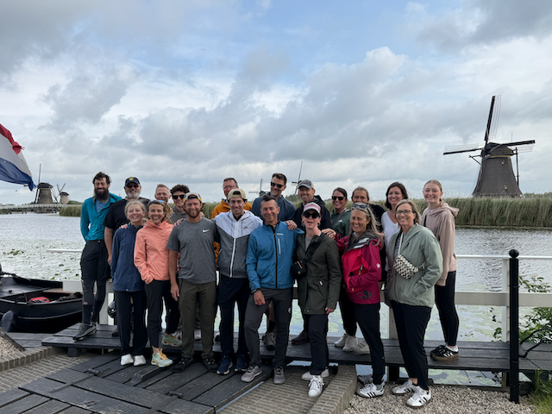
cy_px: 207
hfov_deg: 71.6
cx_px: 276
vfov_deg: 56.8
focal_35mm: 24
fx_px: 383
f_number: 1.78
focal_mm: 6.76
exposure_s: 1/2907
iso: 80
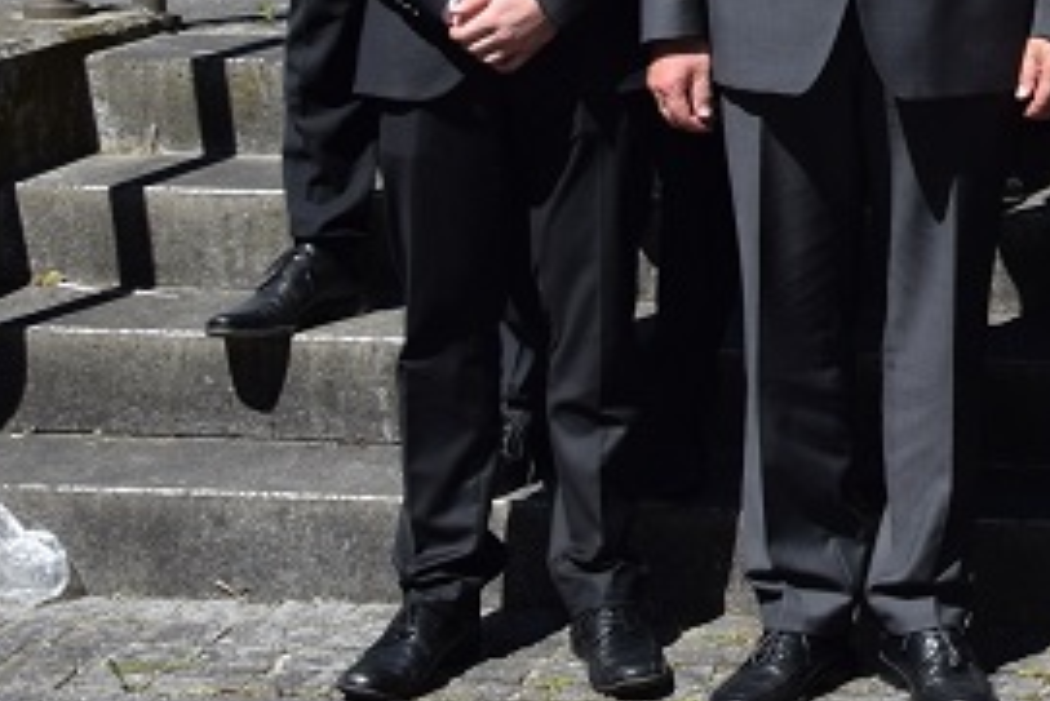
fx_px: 3794
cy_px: -366
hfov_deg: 14.7
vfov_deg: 10.2
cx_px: 1561
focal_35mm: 130
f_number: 8
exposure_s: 1/200
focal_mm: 24
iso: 100
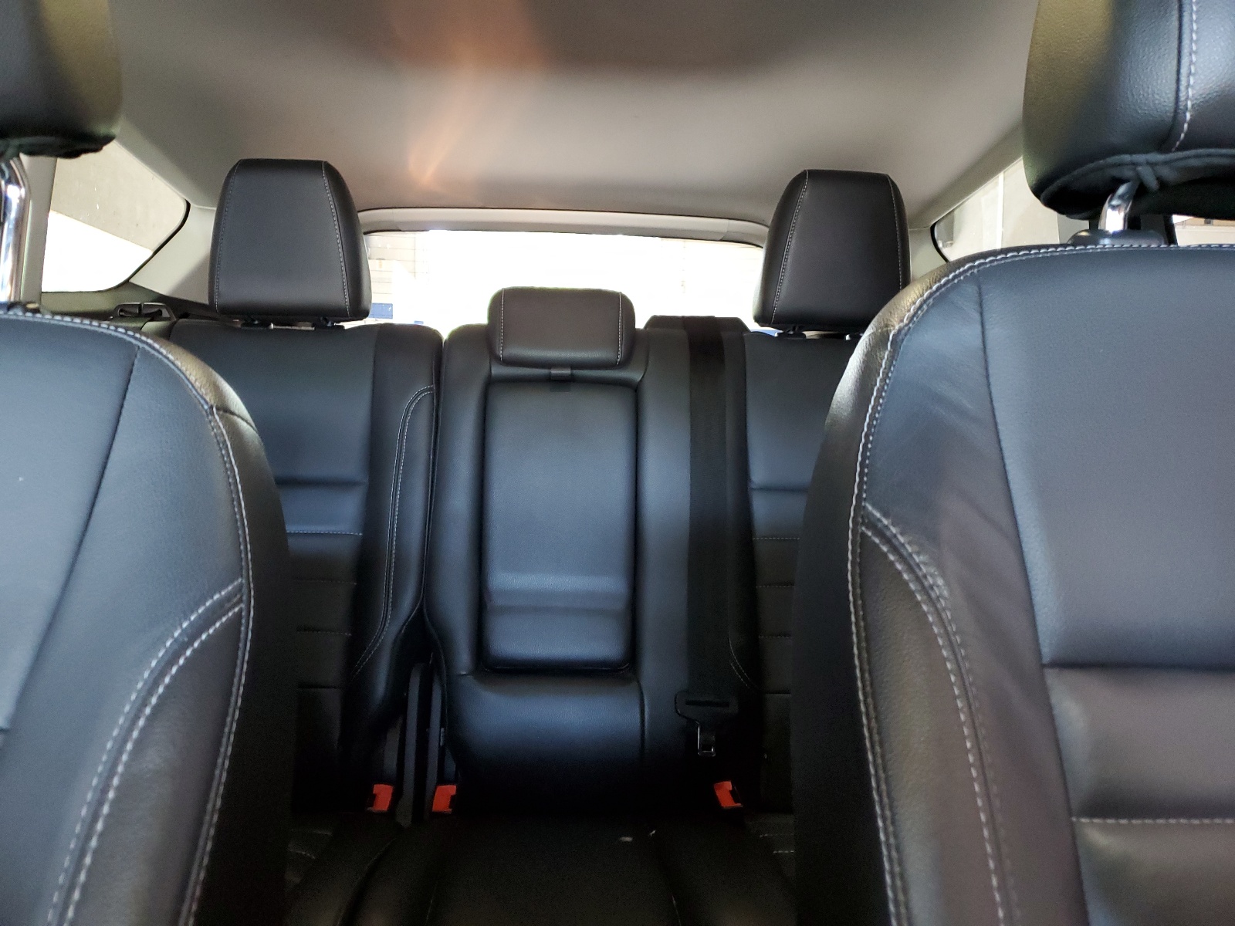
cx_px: 618
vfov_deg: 53.1
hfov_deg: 67.3
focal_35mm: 26
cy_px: 463
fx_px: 928
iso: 319
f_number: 1.5
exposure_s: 1/24
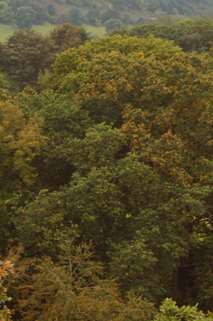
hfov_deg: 7.8
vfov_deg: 12.7
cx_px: -317
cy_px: 90
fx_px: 1431
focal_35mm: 161
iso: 160
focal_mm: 18
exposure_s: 1/125
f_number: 5.6
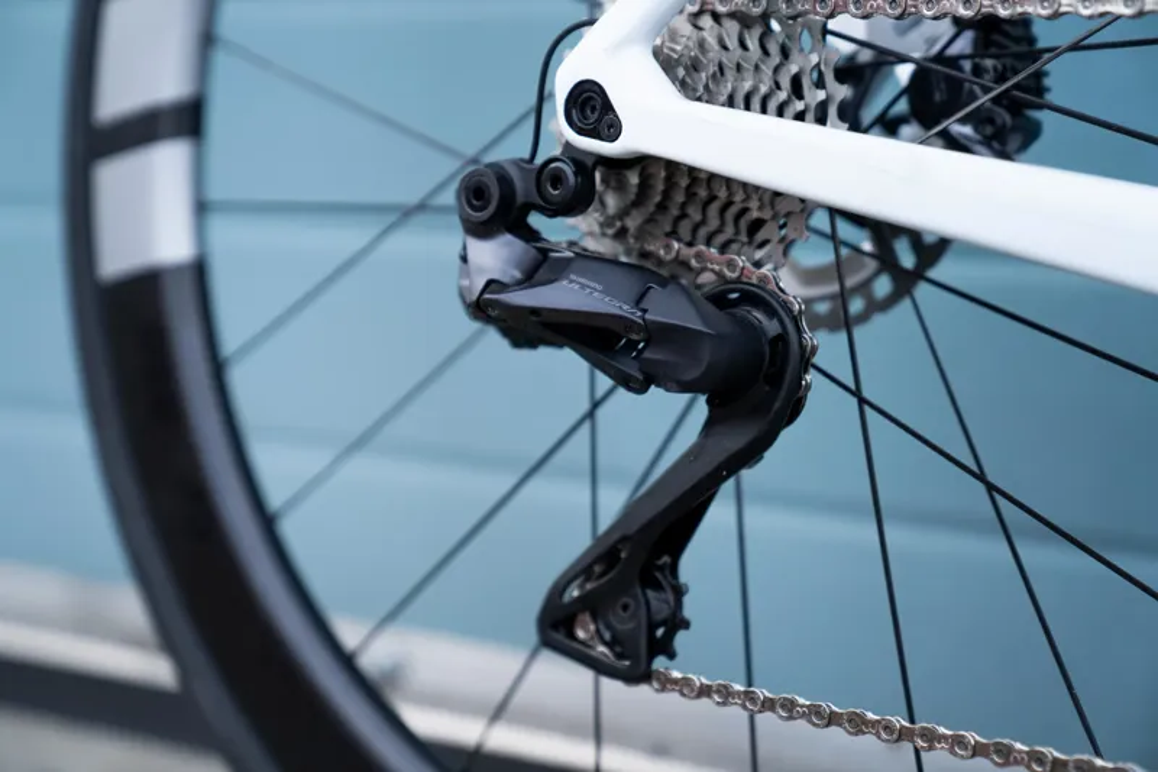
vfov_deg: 19.4
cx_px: 579
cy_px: 386
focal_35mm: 70
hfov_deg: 28.8
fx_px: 2251
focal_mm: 70
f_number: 2.8
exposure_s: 1/2500
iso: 500
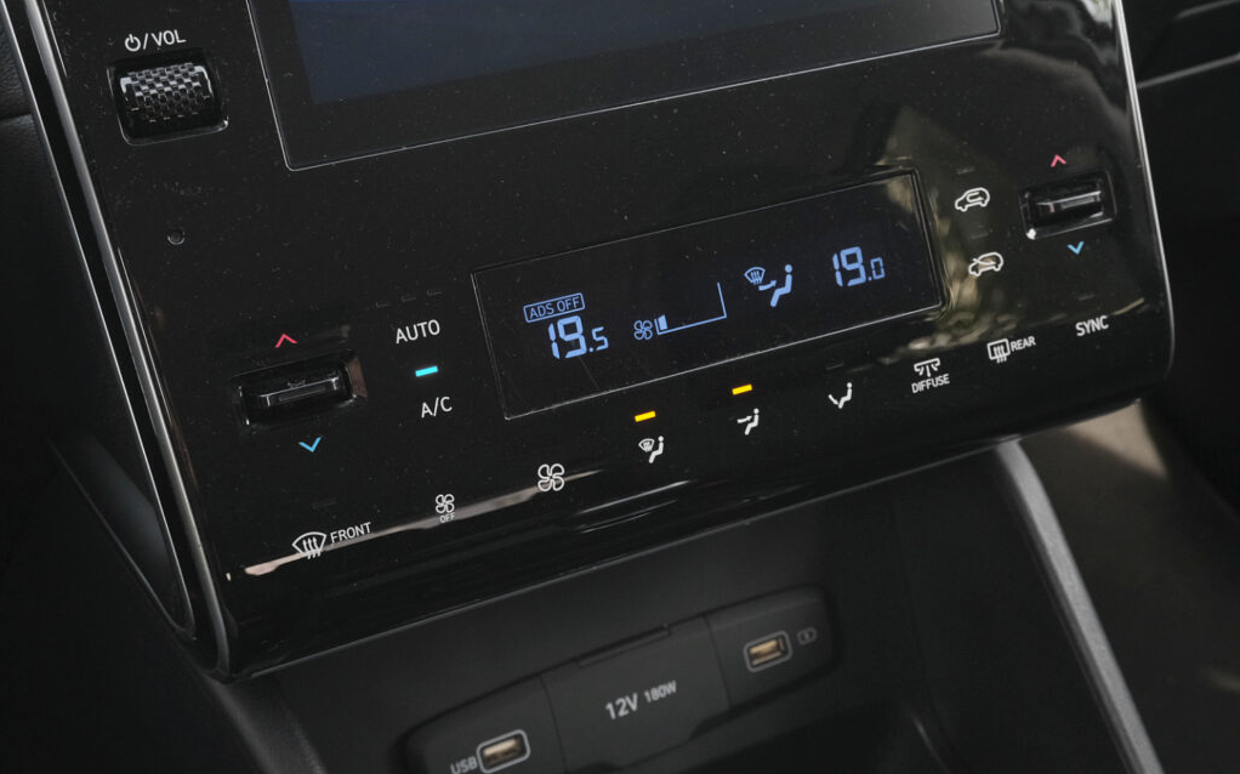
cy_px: 394
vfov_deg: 27.4
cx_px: 620
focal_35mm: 47
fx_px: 1588
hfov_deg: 42.7
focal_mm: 30.5
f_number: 9
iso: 2000
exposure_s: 1/125
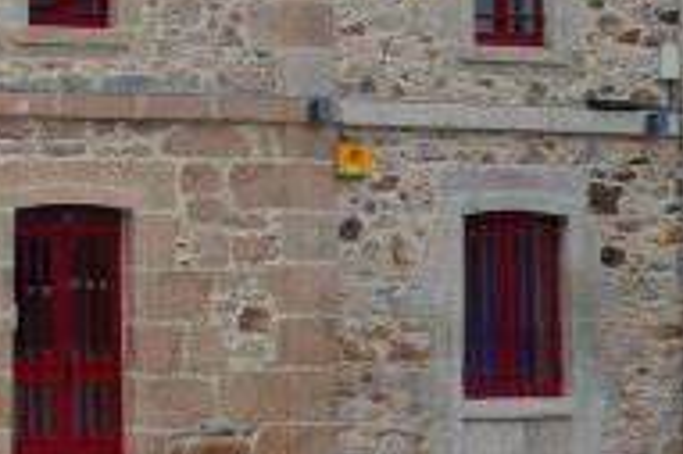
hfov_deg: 9.1
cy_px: -298
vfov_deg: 6.1
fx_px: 4172
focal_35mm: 220
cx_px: -429
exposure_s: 1/640
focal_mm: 35
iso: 100
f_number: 3.5
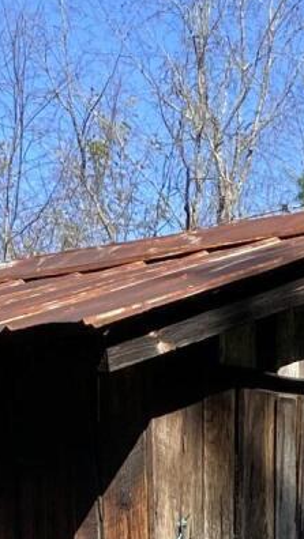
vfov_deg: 13.2
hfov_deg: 8.5
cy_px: 1043
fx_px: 2048
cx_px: 293
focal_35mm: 143
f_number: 1.8
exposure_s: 1/1287
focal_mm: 4.25
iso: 32
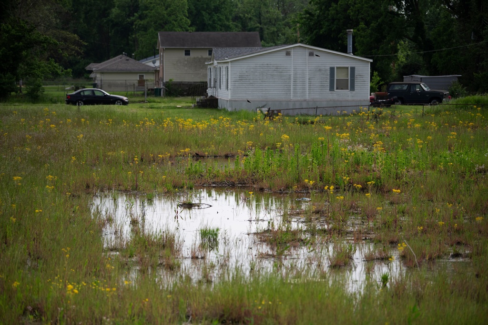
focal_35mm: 130
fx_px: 1762
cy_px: 162
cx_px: 244
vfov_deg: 10.6
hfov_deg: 15.8
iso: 400
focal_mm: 130
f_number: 3.2
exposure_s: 1/8000
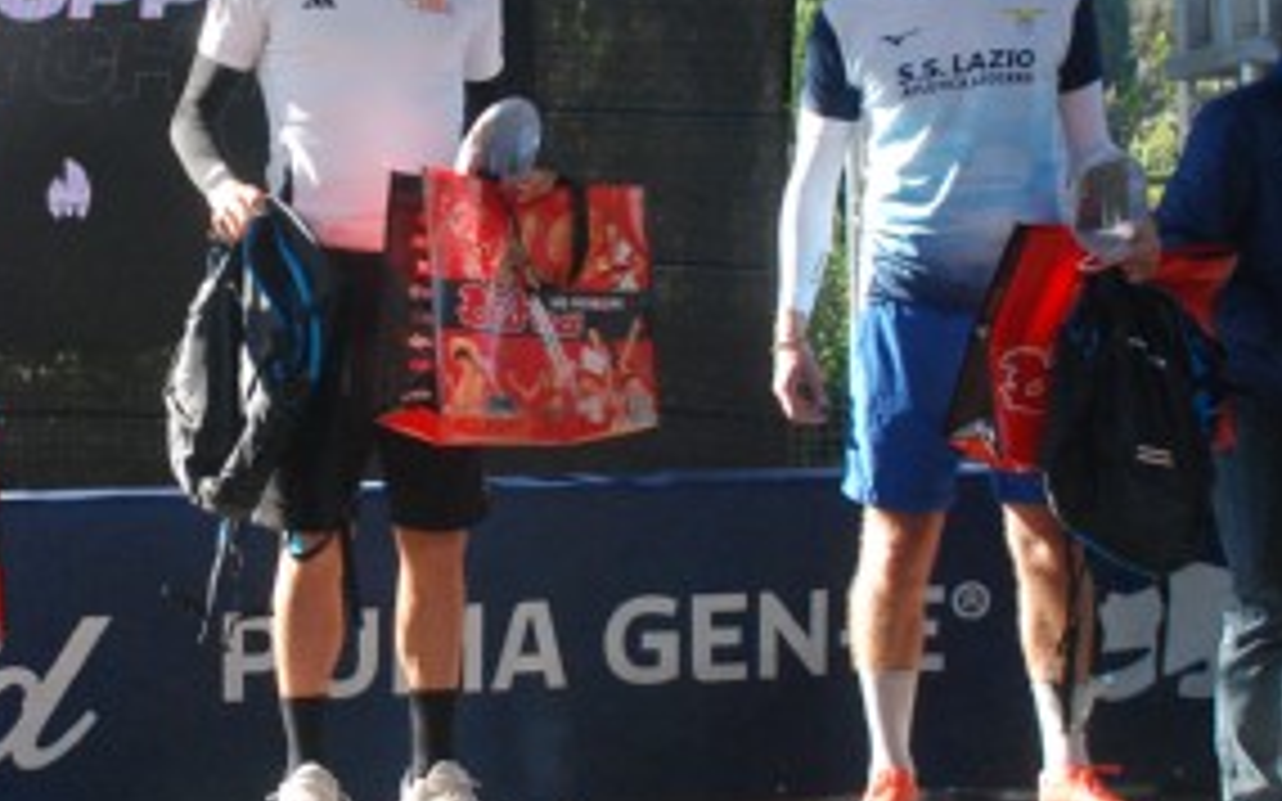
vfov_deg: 13.1
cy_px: 367
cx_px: 283
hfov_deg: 20.6
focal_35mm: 100
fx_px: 3496
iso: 1000
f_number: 4.2
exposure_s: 1/1000
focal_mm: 31
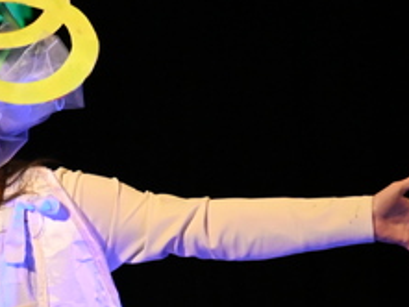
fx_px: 11408
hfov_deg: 2.1
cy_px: 179
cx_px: 80
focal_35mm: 965
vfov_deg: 1.5
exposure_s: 1/160
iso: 4000
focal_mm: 185
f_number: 2.8
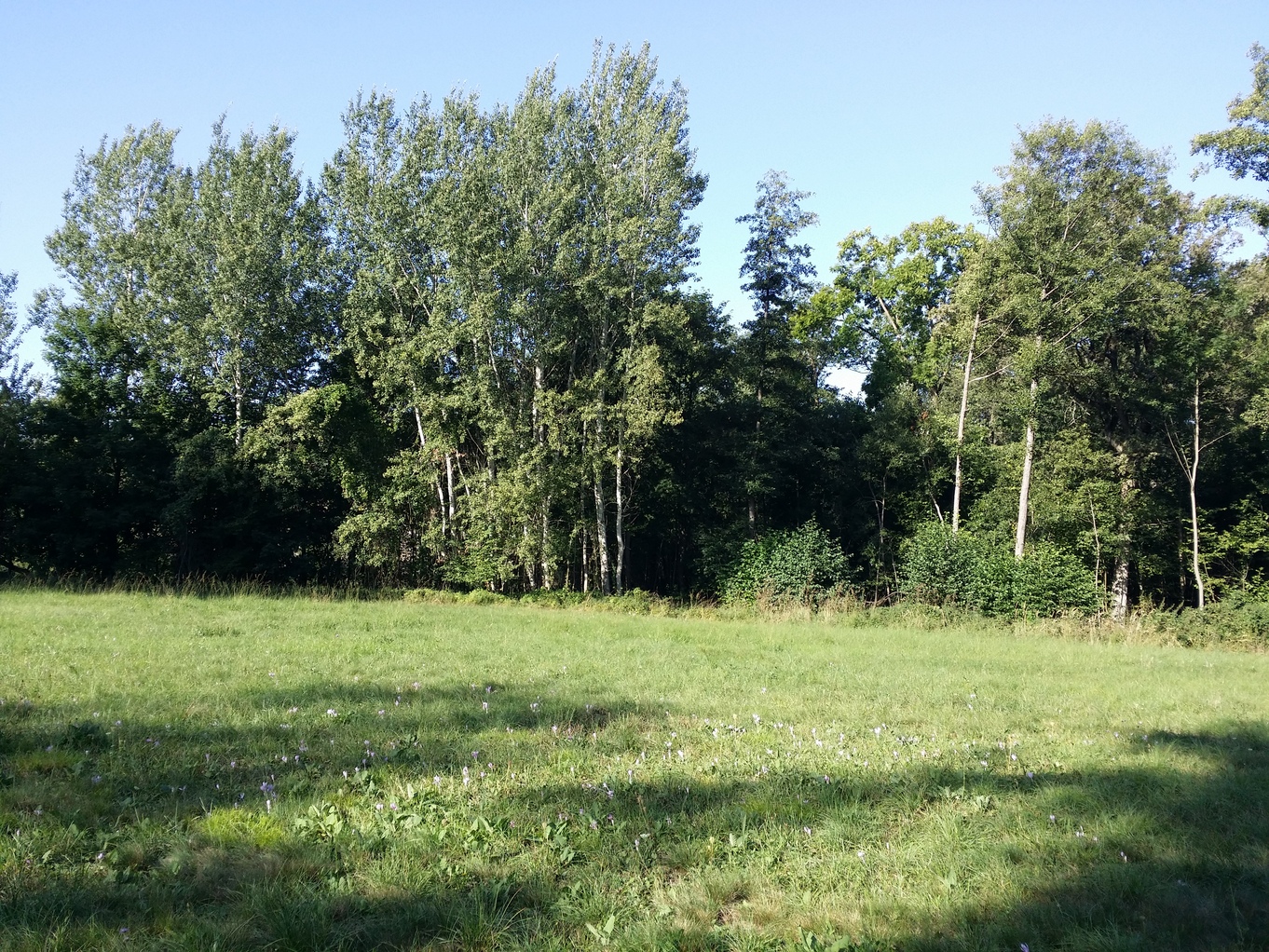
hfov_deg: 58.3
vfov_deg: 45.5
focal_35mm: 31
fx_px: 1137
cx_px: 634
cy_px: 476
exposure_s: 1/441
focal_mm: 4.13
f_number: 2.2
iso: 50
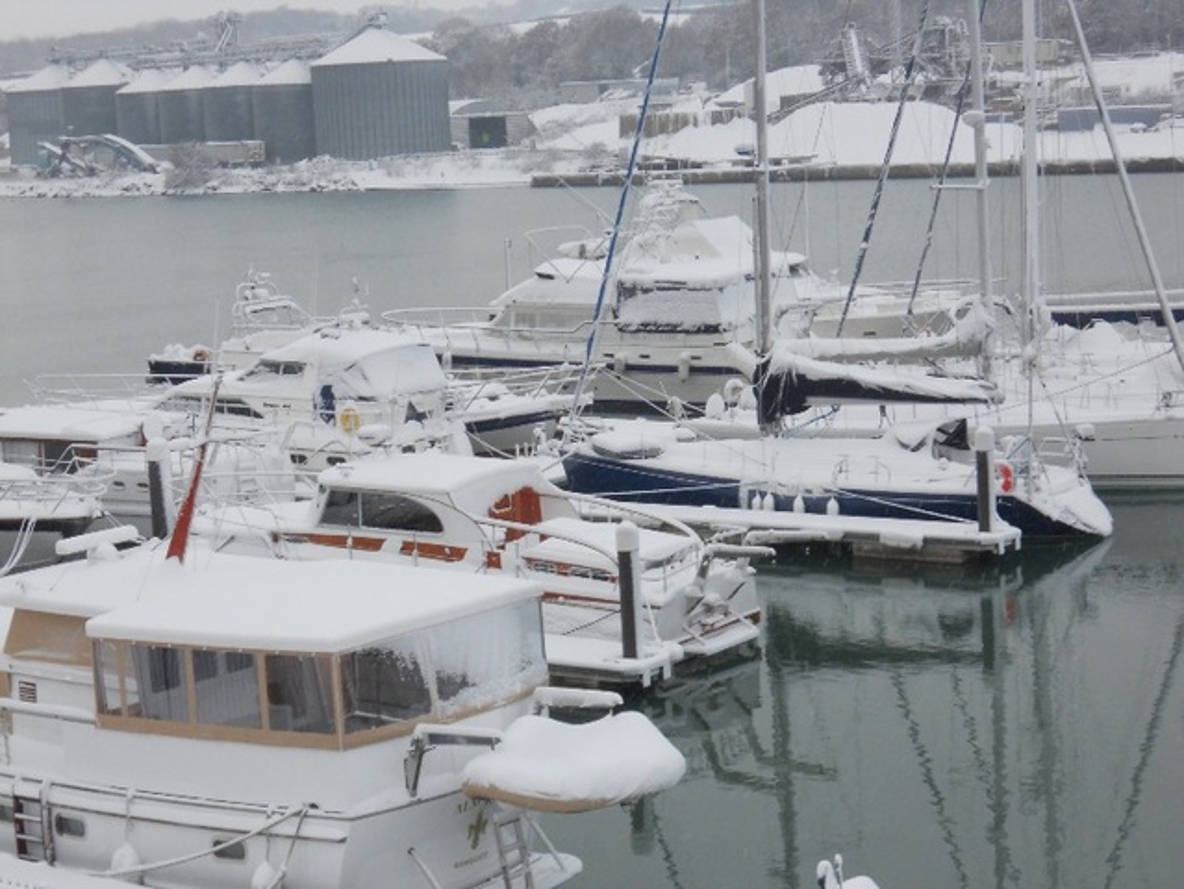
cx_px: 592
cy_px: 444
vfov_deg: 19.2
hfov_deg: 25.3
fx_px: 2635
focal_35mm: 77
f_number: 5.9
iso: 200
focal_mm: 13.9
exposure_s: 1/60
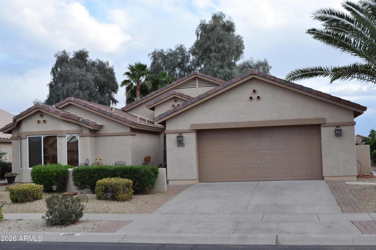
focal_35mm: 45
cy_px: 125
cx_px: 188
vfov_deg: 29.9
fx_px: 470
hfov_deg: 43.6
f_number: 9
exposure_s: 1/320
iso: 200
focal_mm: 30
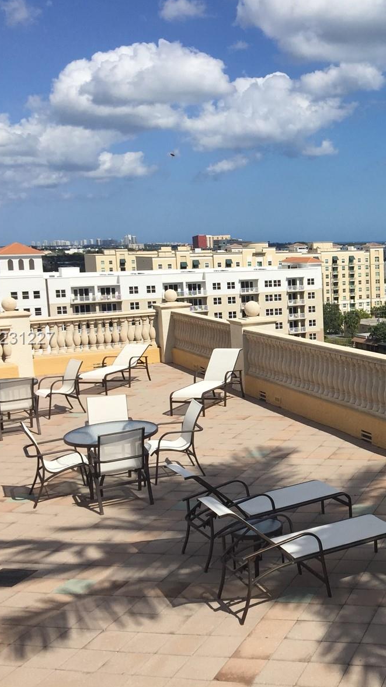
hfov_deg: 25.5
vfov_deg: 47.4
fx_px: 783
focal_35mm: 43
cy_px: 339
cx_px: 433
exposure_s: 1/3300
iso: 32
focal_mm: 4.15
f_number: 2.2
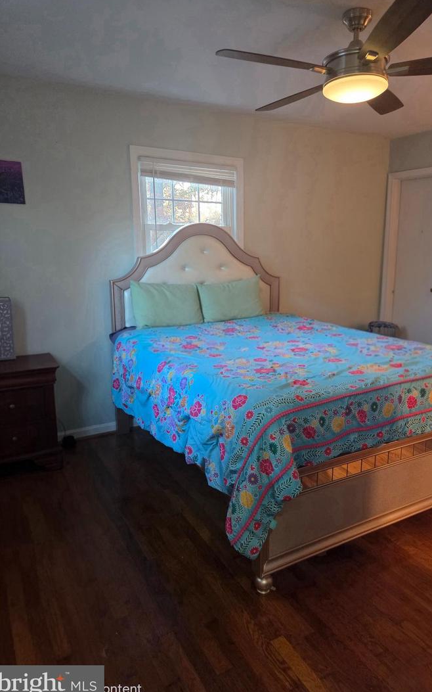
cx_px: 255
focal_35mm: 25
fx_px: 471
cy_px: 348
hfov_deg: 49.0
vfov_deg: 72.5
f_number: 1.8
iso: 1000
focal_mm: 5.4
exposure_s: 1/120
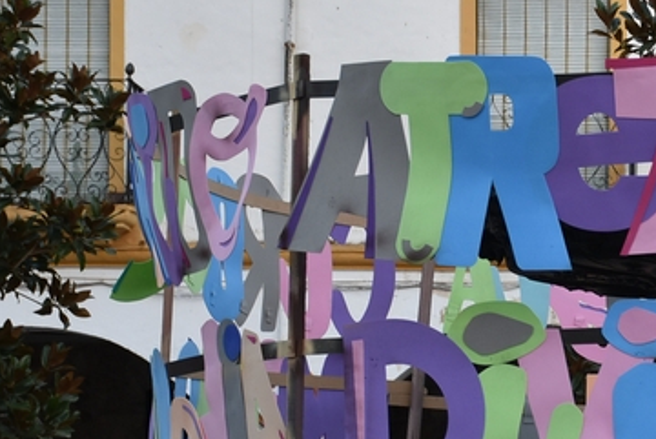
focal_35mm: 150
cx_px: 762
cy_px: 326
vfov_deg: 9.2
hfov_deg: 13.3
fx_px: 2737
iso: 400
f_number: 4.5
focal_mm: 40
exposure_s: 1/60
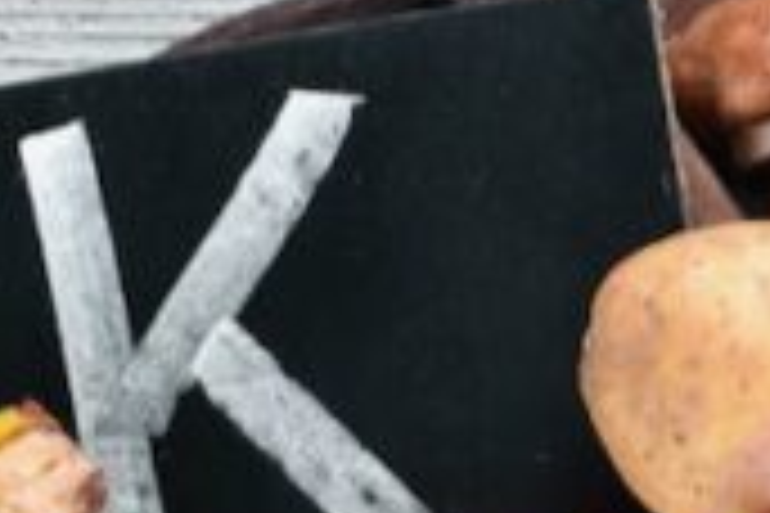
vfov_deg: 6.0
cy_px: 794
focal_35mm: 225
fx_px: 4812
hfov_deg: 9.1
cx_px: 500
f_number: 11
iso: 125
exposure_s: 1/100
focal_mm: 50
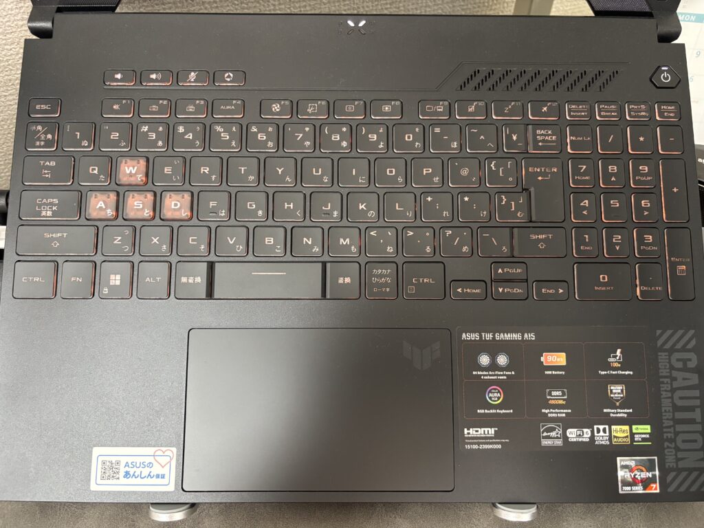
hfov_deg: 67.3
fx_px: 529
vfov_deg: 53.1
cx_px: 352
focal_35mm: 26
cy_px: 264
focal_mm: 5.96
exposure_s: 1/54
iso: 400
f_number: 1.6
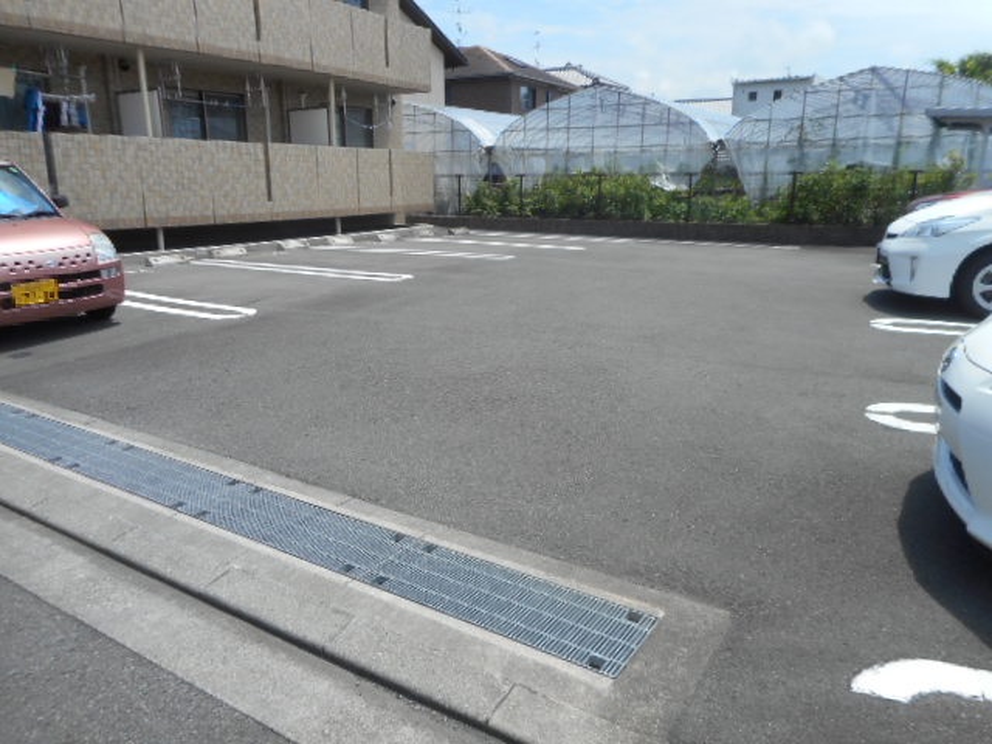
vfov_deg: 54.9
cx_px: 496
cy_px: 372
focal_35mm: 25
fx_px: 716
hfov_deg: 69.4
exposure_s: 1/640
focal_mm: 4.5
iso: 80
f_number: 3.7
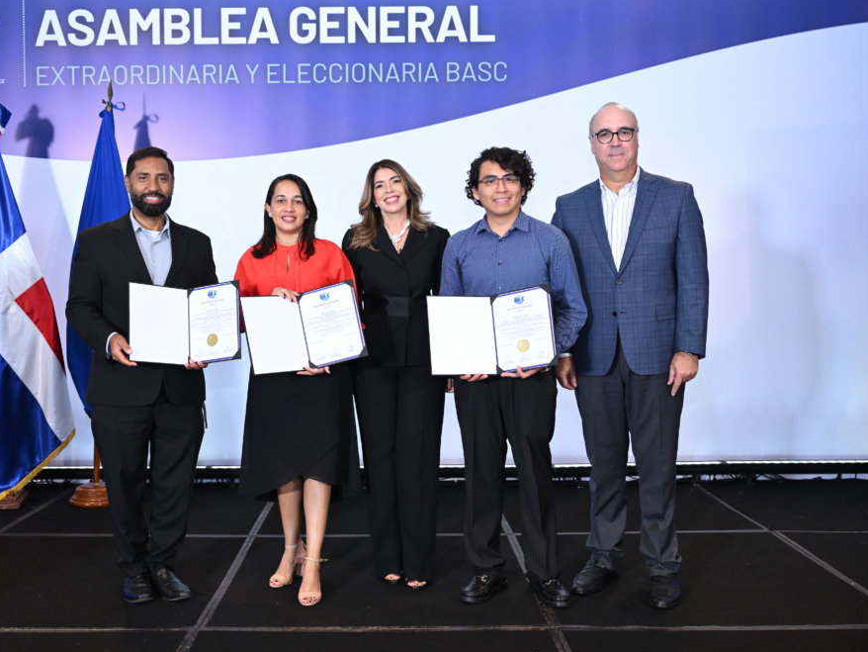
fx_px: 928
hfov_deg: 50.0
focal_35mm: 37
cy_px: 320
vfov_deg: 38.7
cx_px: 373
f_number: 3.5
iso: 1250
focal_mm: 33
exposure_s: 1/200
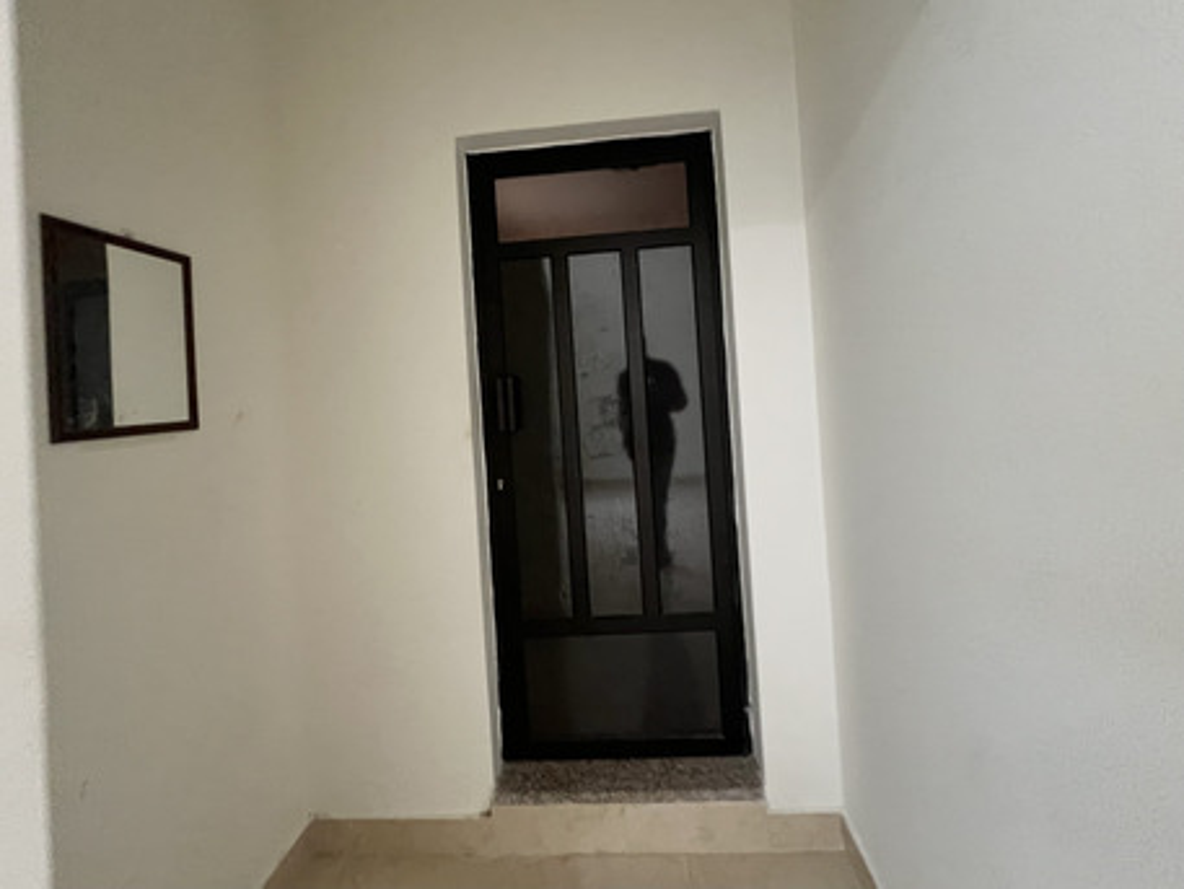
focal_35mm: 13
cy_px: 444
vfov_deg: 89.9
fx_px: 445
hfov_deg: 106.2
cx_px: 592
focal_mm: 1.57
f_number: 1.8
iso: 500
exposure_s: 1/50
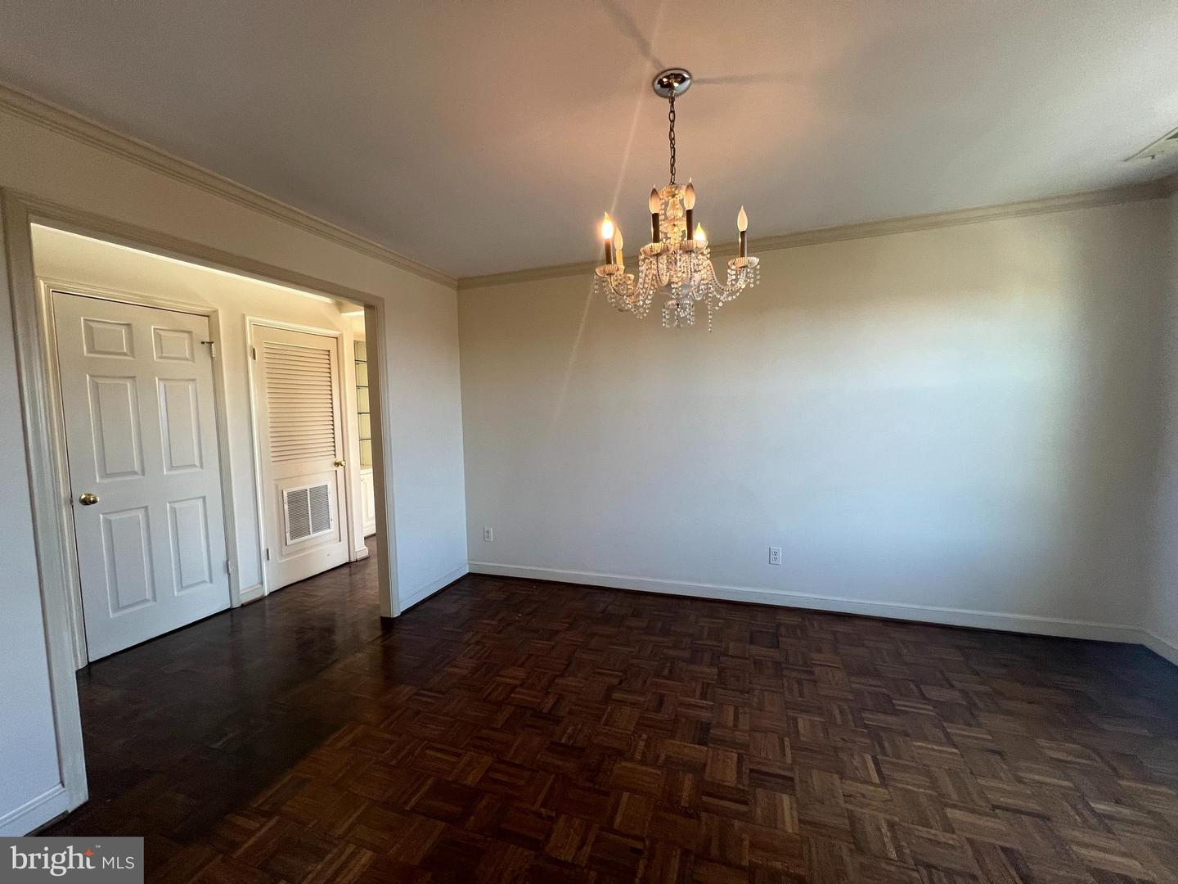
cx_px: 589
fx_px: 442
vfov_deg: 89.9
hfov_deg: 106.2
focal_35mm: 13
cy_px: 442
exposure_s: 1/120
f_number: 1.8
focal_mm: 1.57
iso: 160
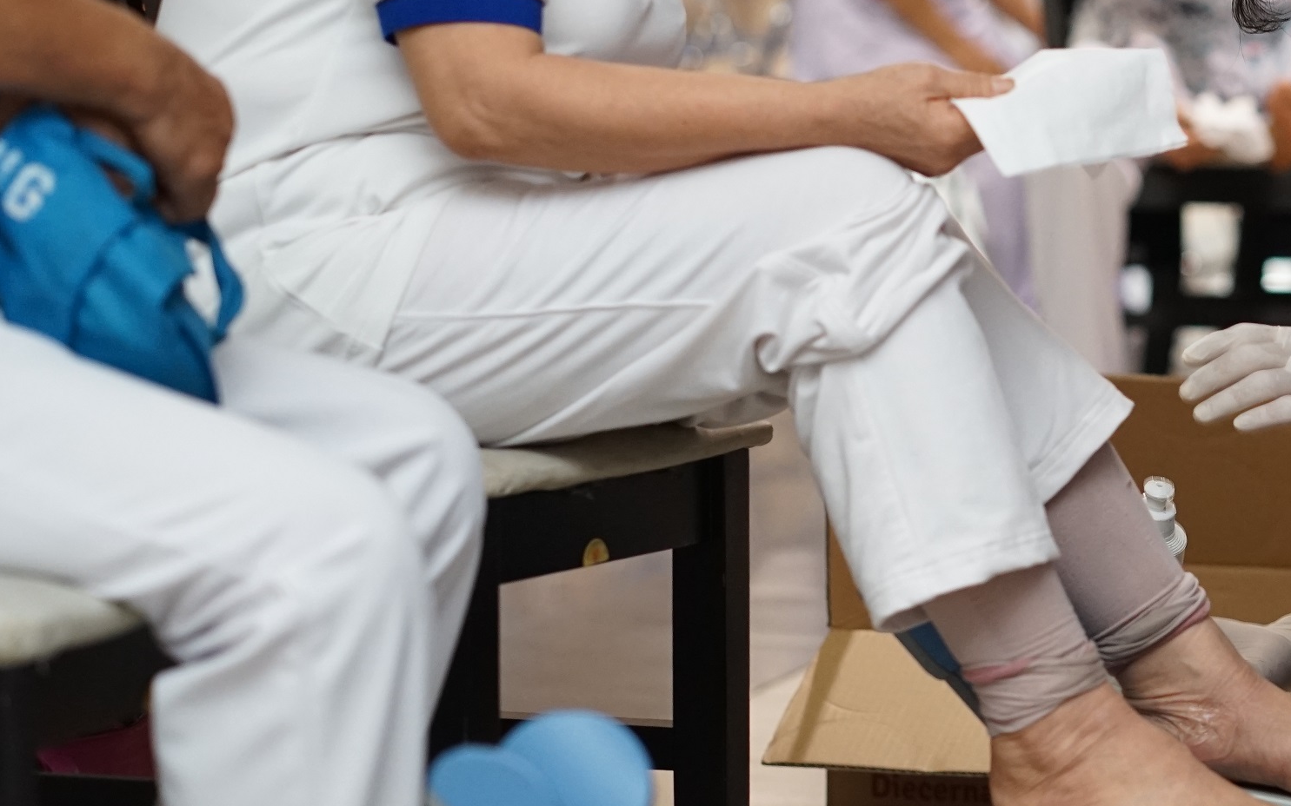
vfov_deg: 7.5
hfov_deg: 11.9
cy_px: 153
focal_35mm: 175
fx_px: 6157
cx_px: 1248
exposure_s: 1/125
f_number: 2.8
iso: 1600
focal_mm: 85
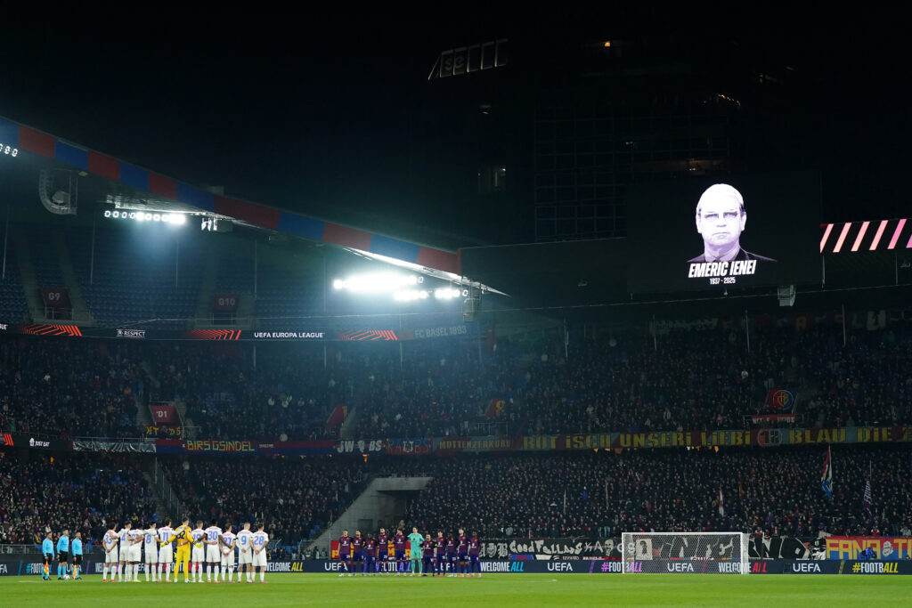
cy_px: 304
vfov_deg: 19.5
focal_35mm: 70
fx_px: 1773
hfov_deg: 28.8
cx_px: 456
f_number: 3.5
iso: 5000
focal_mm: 70
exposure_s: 1/2000
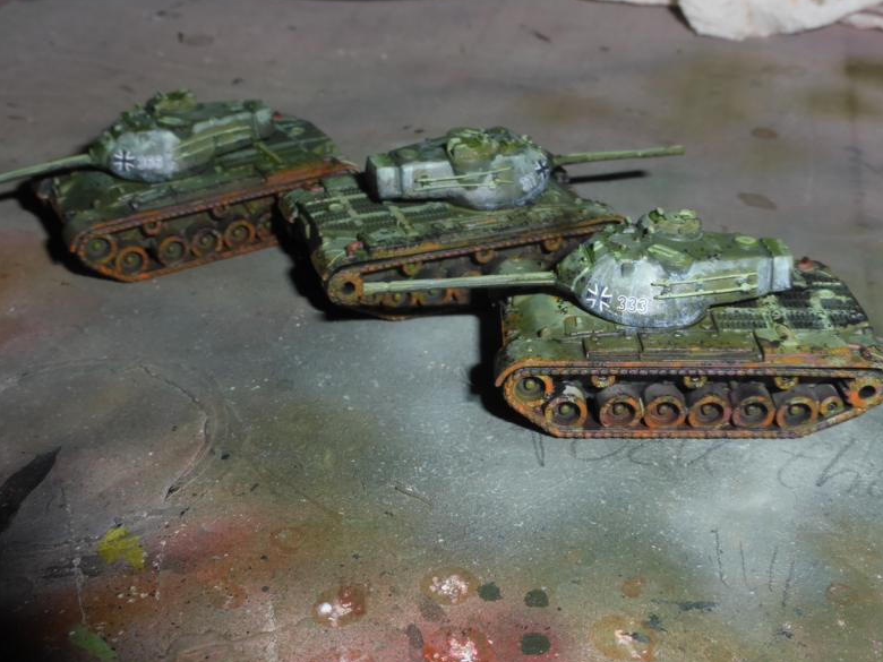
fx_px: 1020
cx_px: 451
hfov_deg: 46.8
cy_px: 328
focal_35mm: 40
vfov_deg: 36.0
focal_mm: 6.9
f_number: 8
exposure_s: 1/800
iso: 100
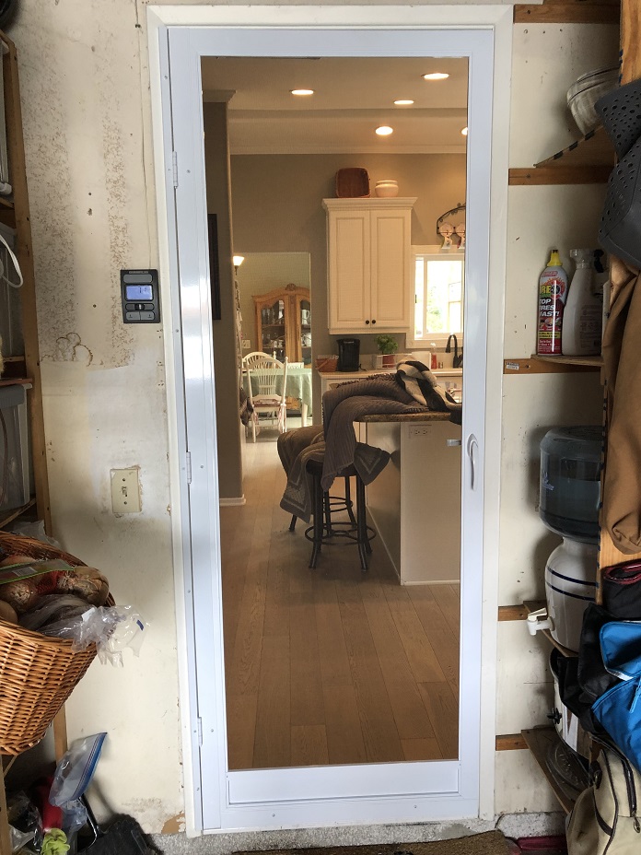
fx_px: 691
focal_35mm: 28
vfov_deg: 63.4
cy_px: 428
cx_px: 320
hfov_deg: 49.7
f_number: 1.8
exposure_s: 1/24
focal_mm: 3.99
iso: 40
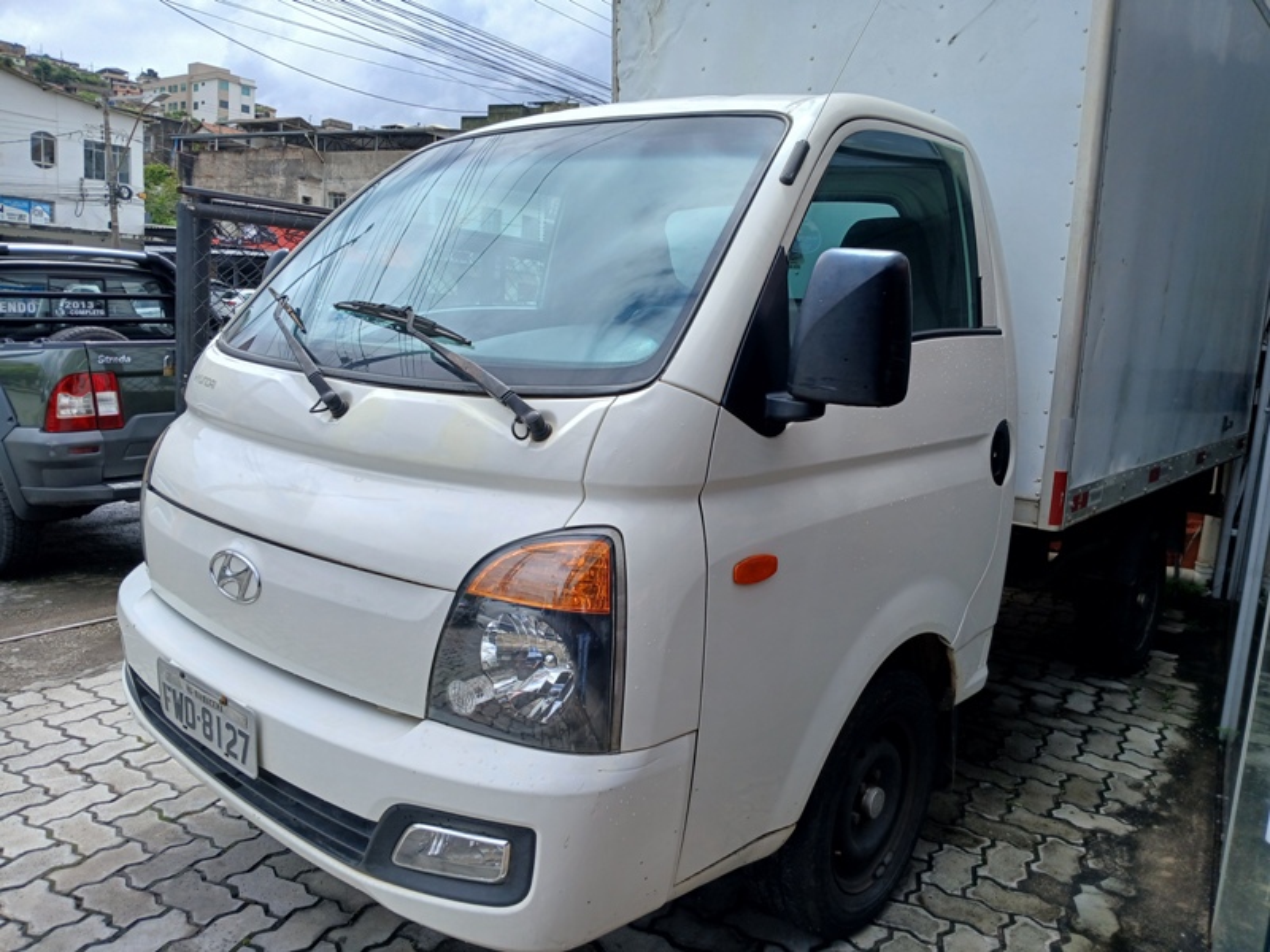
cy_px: 476
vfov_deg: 53.1
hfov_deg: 67.3
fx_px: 954
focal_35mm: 26
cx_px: 635
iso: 20
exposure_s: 1/496
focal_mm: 3.98
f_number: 1.8
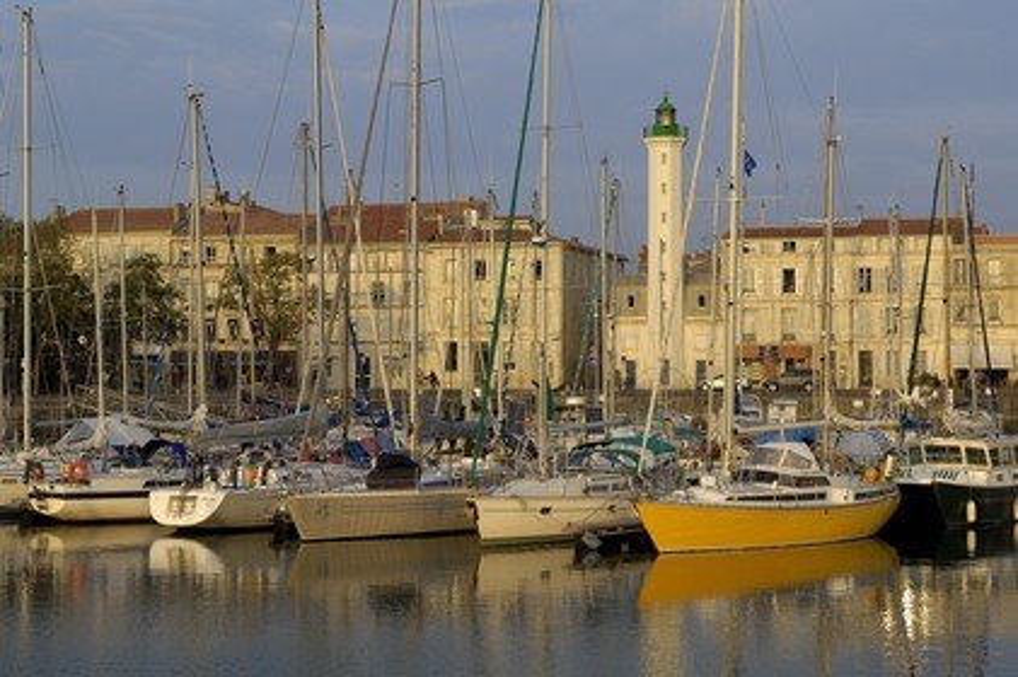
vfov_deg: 18.9
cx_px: 509
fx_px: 2034
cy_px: 338
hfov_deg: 28.1
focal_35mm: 72
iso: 100
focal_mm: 48
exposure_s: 1/160
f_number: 6
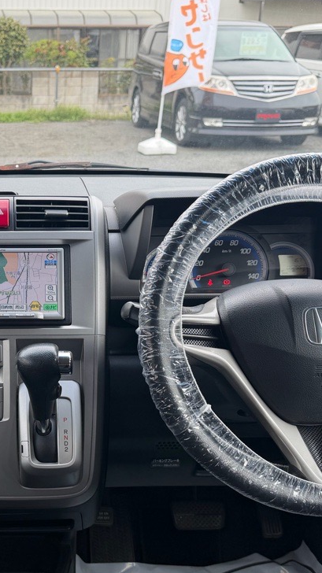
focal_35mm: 46
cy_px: 347
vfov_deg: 44.3
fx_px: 699
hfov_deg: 25.0
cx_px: 20
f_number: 1.78
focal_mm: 6.76
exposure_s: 1/179
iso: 80
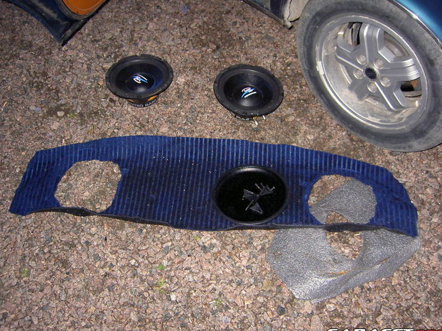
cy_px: 169
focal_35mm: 35
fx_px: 447
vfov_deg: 40.7
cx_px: 220
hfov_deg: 52.6
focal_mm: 5.6
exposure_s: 1/60
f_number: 2.8
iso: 100
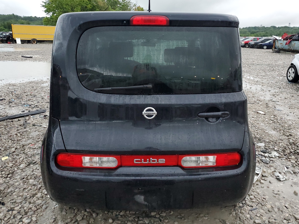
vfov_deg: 49.7
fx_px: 242
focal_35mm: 28
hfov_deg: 63.5
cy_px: 104
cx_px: 150
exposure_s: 1/40
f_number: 1.5
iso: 324
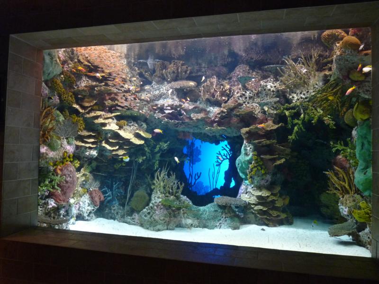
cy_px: 142
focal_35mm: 27
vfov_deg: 51.4
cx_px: 190
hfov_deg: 65.3
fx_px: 296
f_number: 2.8
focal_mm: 4.8
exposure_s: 1/13
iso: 400
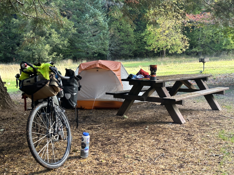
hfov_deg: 39.7
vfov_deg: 30.3
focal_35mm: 48
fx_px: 324
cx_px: 117
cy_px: 88
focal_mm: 6.86
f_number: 1.78
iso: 80
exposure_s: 1/109
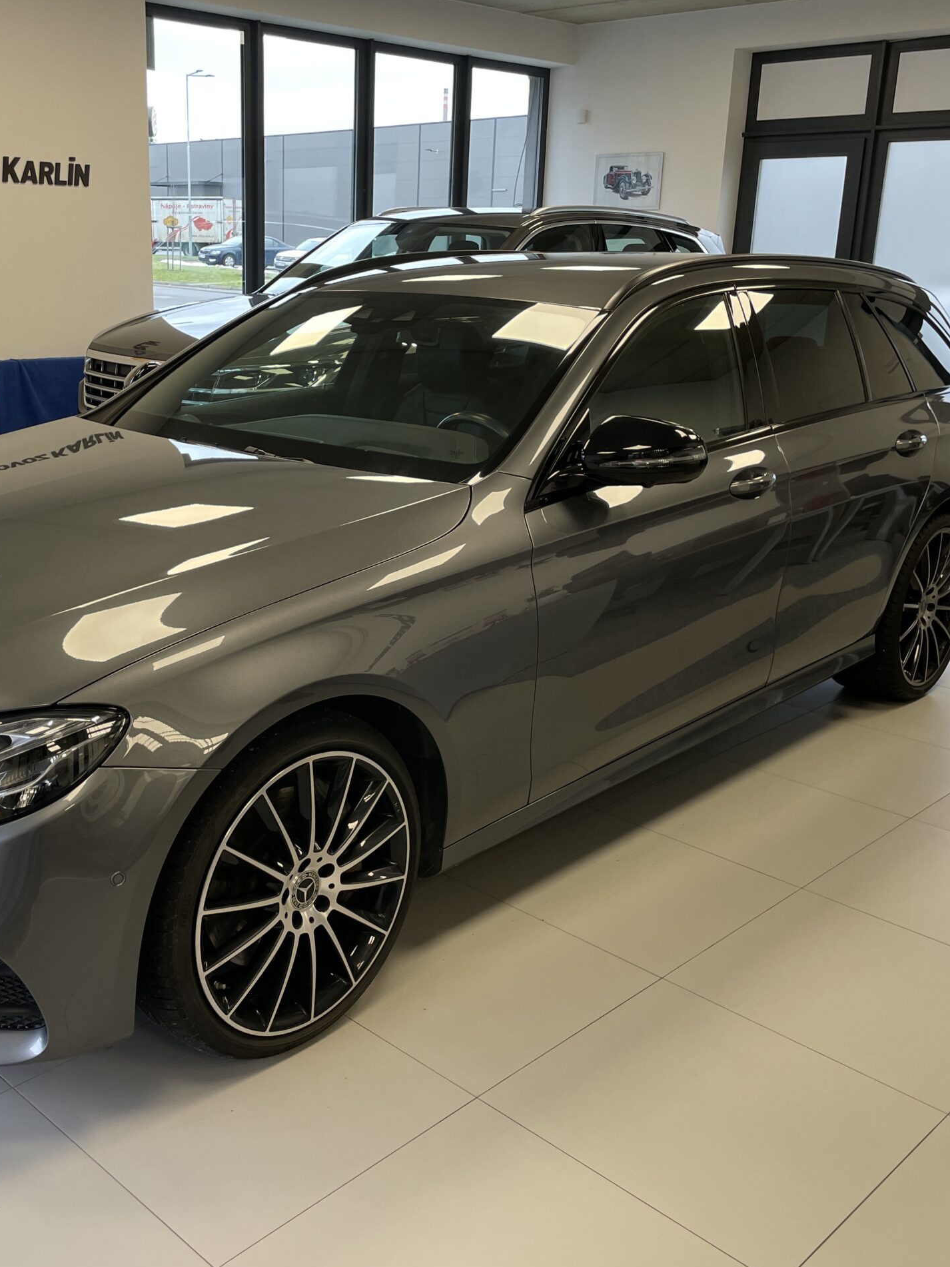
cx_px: 343
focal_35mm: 35
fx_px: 1281
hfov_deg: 40.3
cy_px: 637
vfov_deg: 52.6
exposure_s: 1/100
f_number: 1.6
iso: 80
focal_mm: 4.2
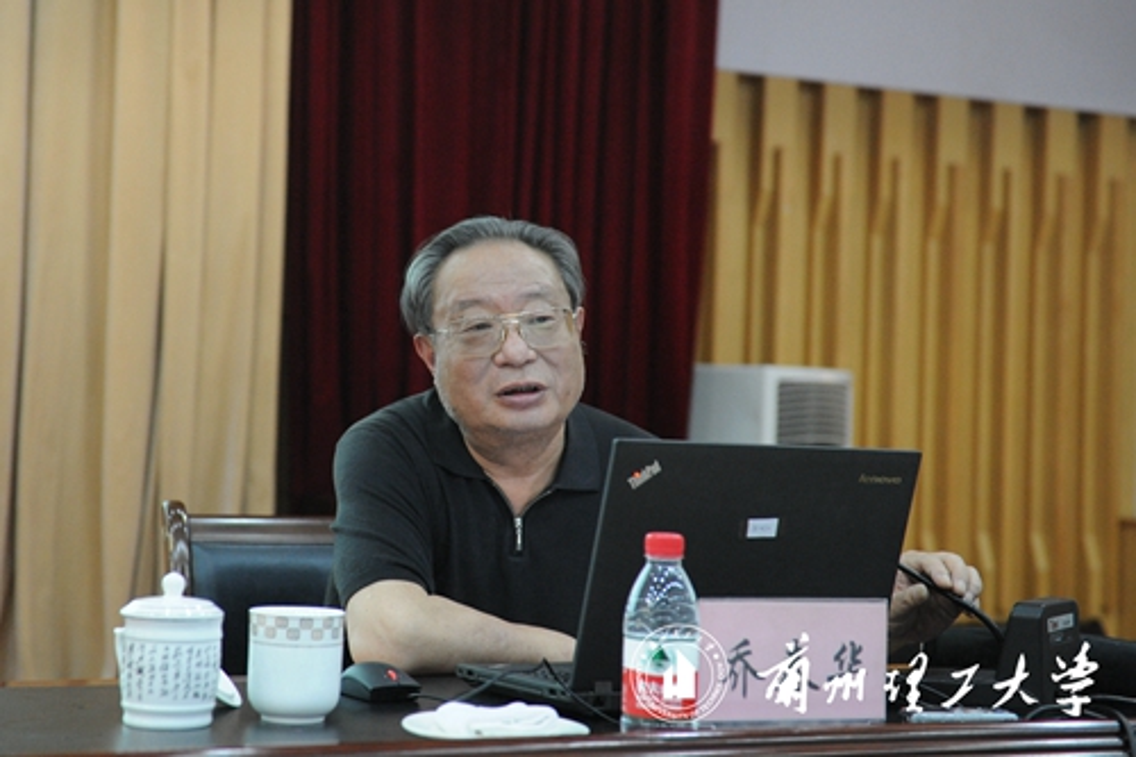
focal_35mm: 48
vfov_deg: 28.1
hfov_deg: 41.1
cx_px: 568
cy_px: 378
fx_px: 1514
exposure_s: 1/50
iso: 3200
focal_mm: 48
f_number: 2.8
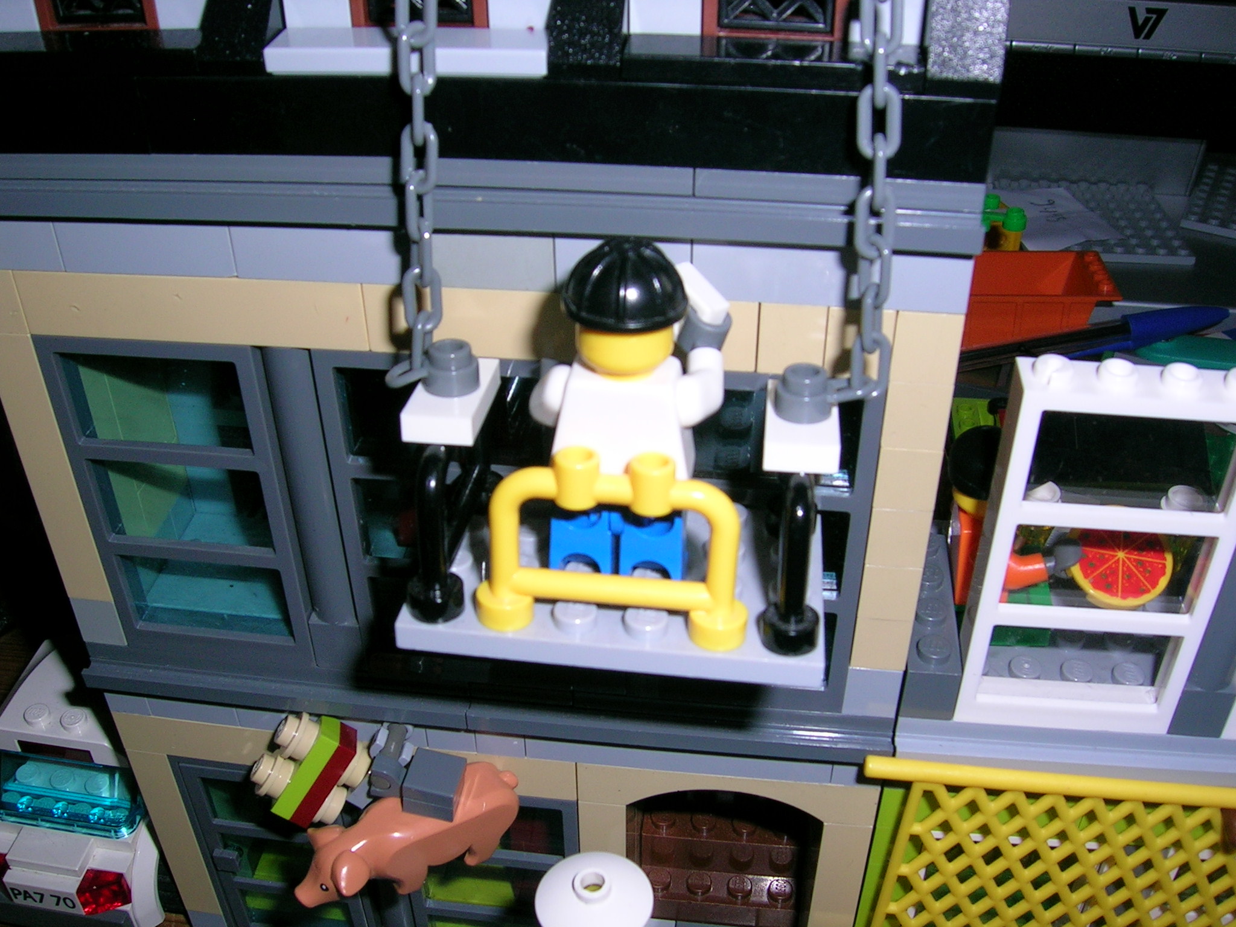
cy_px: 464
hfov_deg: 52.6
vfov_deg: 40.7
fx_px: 1250
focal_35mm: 35
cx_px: 618
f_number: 4.8
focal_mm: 5.4
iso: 50
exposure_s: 1/60.1
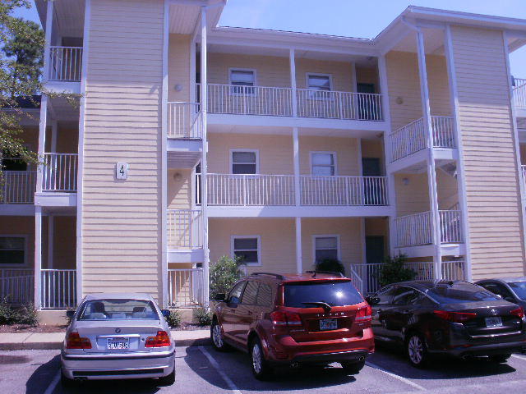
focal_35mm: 36
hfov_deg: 51.4
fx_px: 547
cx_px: 263
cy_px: 197
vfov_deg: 39.7
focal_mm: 6.3
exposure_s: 1/400
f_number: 5.6
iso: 100
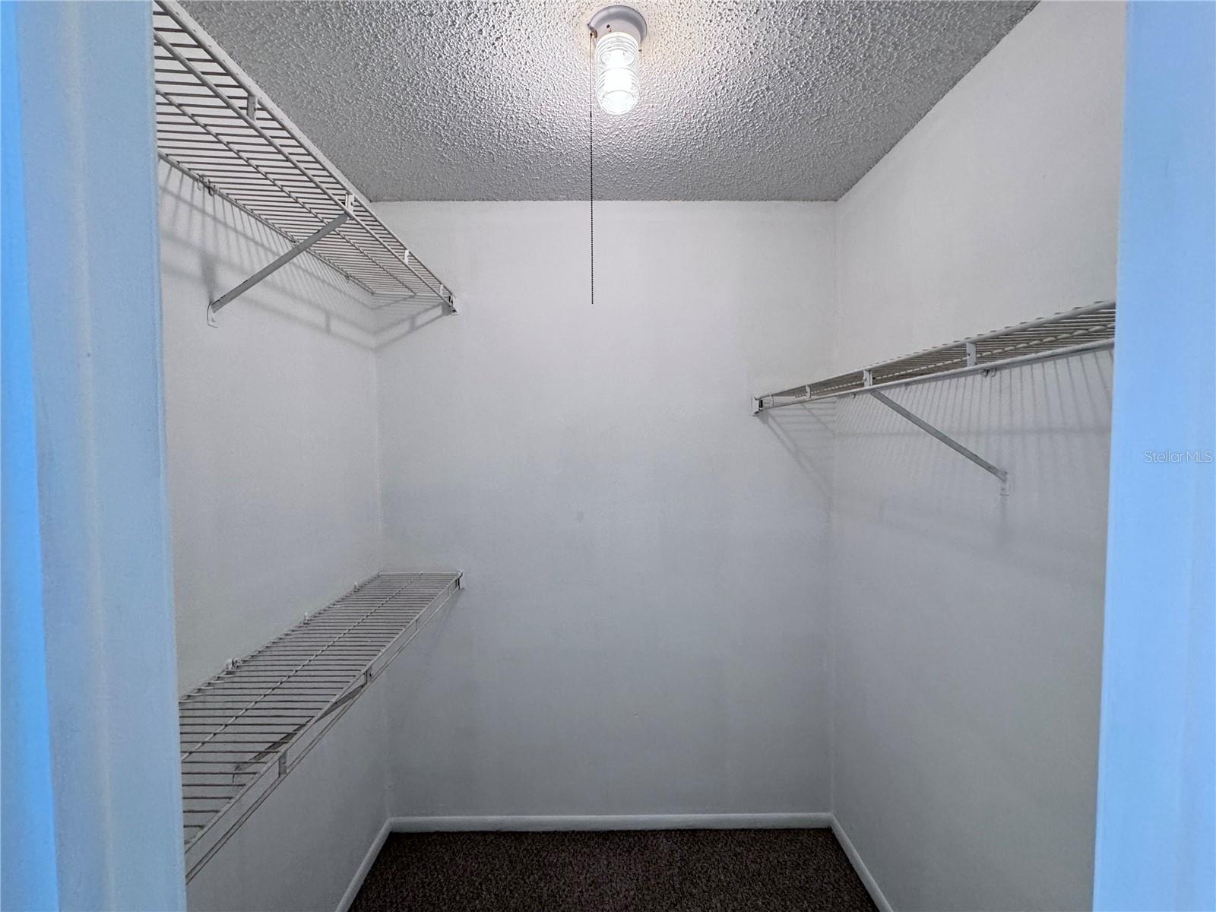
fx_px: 492
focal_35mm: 14
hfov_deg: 102.1
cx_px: 608
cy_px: 456
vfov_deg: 85.7
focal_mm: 2.22
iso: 250
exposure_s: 1/120
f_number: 2.2
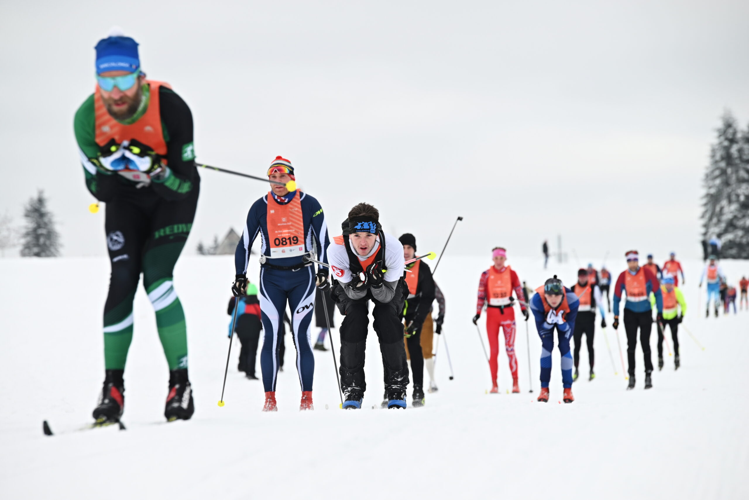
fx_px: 4163
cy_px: 250
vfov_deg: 6.9
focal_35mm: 200
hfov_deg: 10.3
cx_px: 374
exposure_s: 1/500
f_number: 6.3
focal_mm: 200
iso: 400
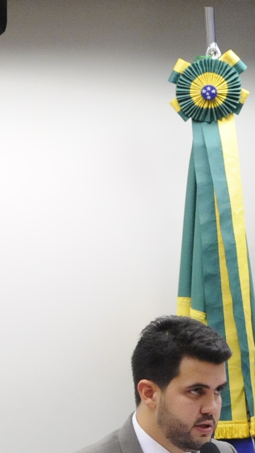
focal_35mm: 375
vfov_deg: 5.7
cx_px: 309
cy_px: 519
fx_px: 4507
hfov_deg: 3.2
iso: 4000
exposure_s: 1/125
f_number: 9
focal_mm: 80
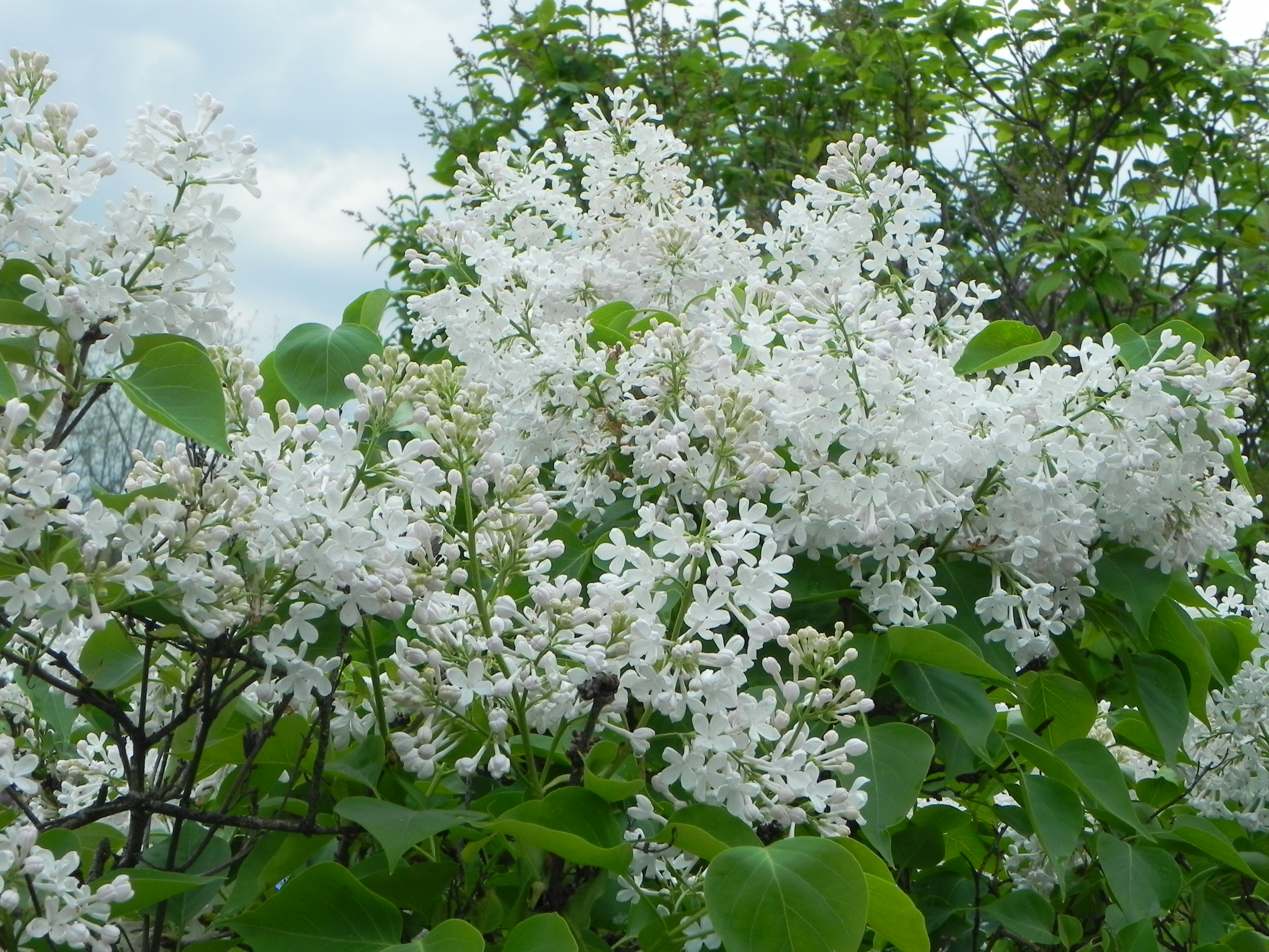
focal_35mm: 75
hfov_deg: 26.0
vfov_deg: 19.6
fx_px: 2749
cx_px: 634
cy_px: 476
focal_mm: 13.4
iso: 160
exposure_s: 1/315
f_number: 7.1
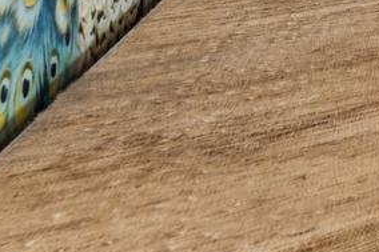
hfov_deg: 14.8
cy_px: -251
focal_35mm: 71
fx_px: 747
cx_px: 930
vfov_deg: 15.4
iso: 200
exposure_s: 1/10
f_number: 8
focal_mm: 14
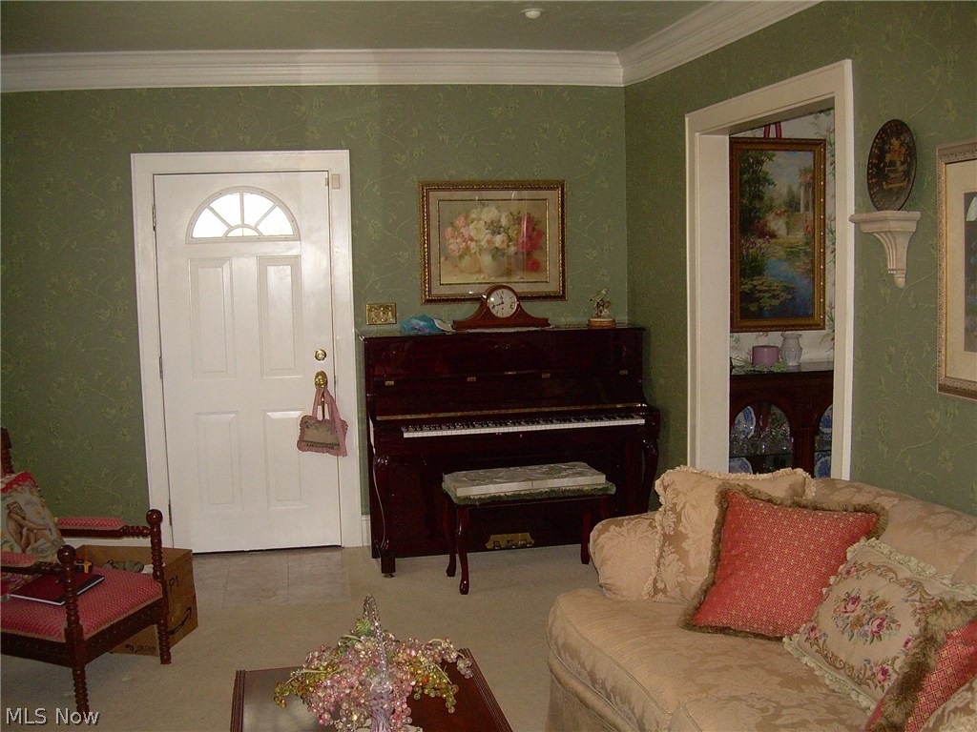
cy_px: 366
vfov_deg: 37.7
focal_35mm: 38
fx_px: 1073
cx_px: 488
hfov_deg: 49.0
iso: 200
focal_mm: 6.3
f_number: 2.8
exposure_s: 1/60
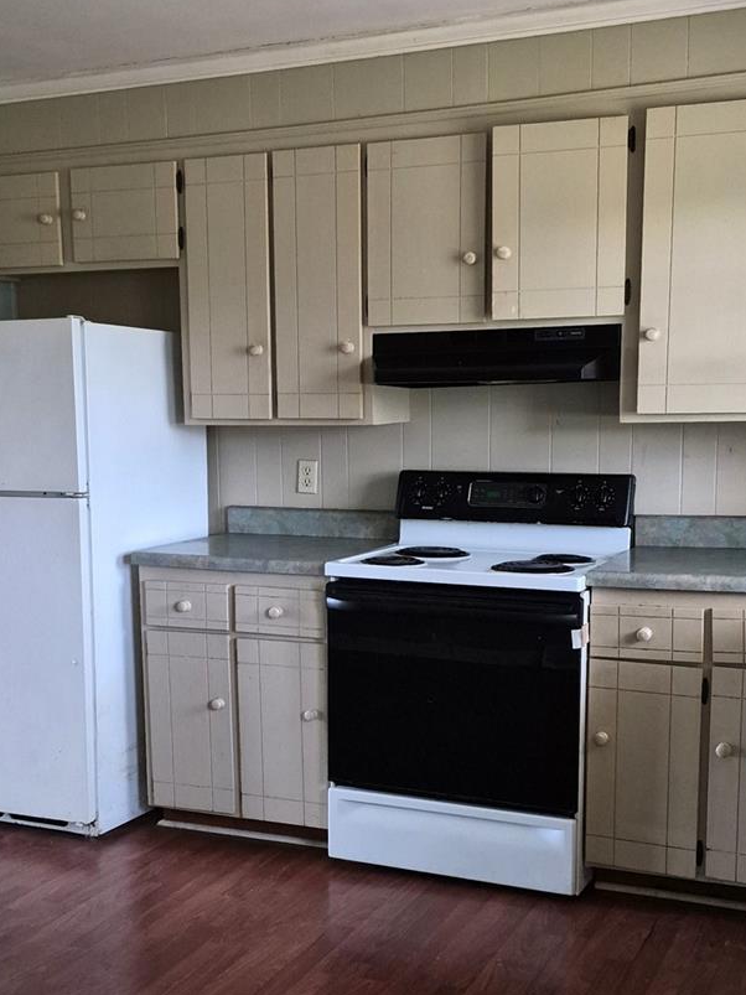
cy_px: 584
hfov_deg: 32.9
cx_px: 368
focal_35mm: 44
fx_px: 1265
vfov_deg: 42.8
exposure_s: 1/120
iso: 1600
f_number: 1.8
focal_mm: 5.4
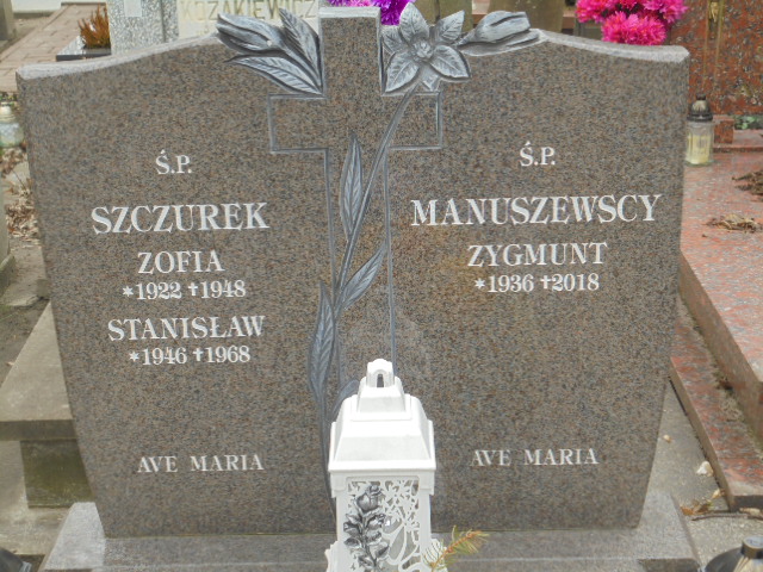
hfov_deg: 30.3
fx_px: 1411
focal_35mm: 64
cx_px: 382
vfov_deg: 22.9
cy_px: 286
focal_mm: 11.5
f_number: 5.6
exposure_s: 1/40
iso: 100
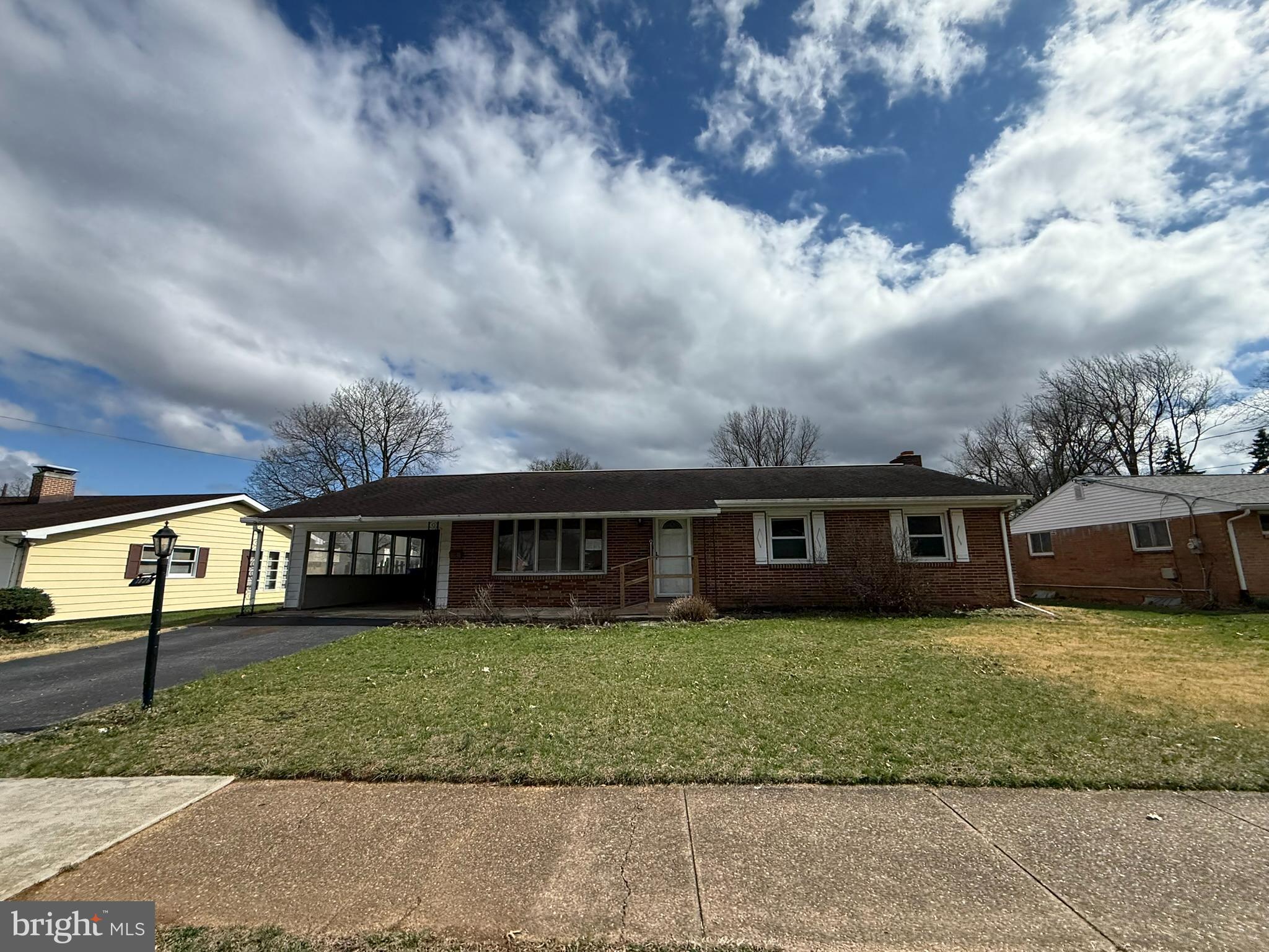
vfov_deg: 85.7
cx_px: 634
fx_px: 513
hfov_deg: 102.1
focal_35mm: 14
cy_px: 476
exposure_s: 1/4425
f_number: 2.2
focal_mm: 2.22
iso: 50
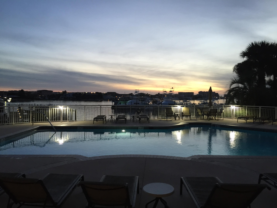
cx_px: 138
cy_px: 104
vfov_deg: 48.2
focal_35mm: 29
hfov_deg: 61.7
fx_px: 232
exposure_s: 1/30
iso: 80
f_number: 2.2
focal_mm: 4.15
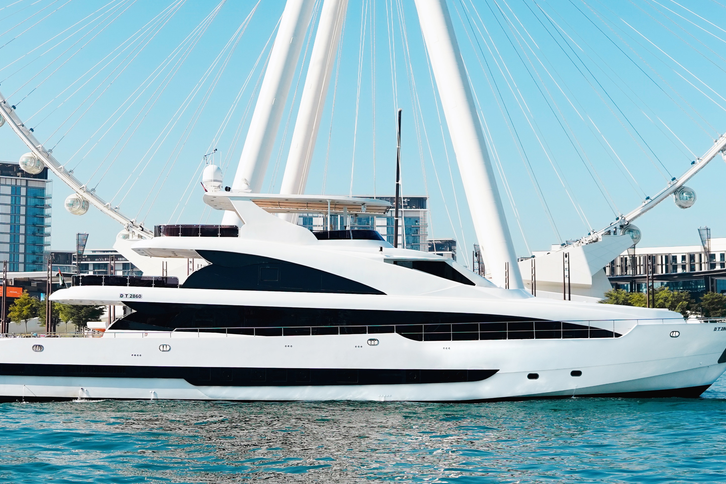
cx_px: 349
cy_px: 175
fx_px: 1411
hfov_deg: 28.8
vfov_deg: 19.4
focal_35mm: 70
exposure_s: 1/6400
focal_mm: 35
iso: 250
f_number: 2.8
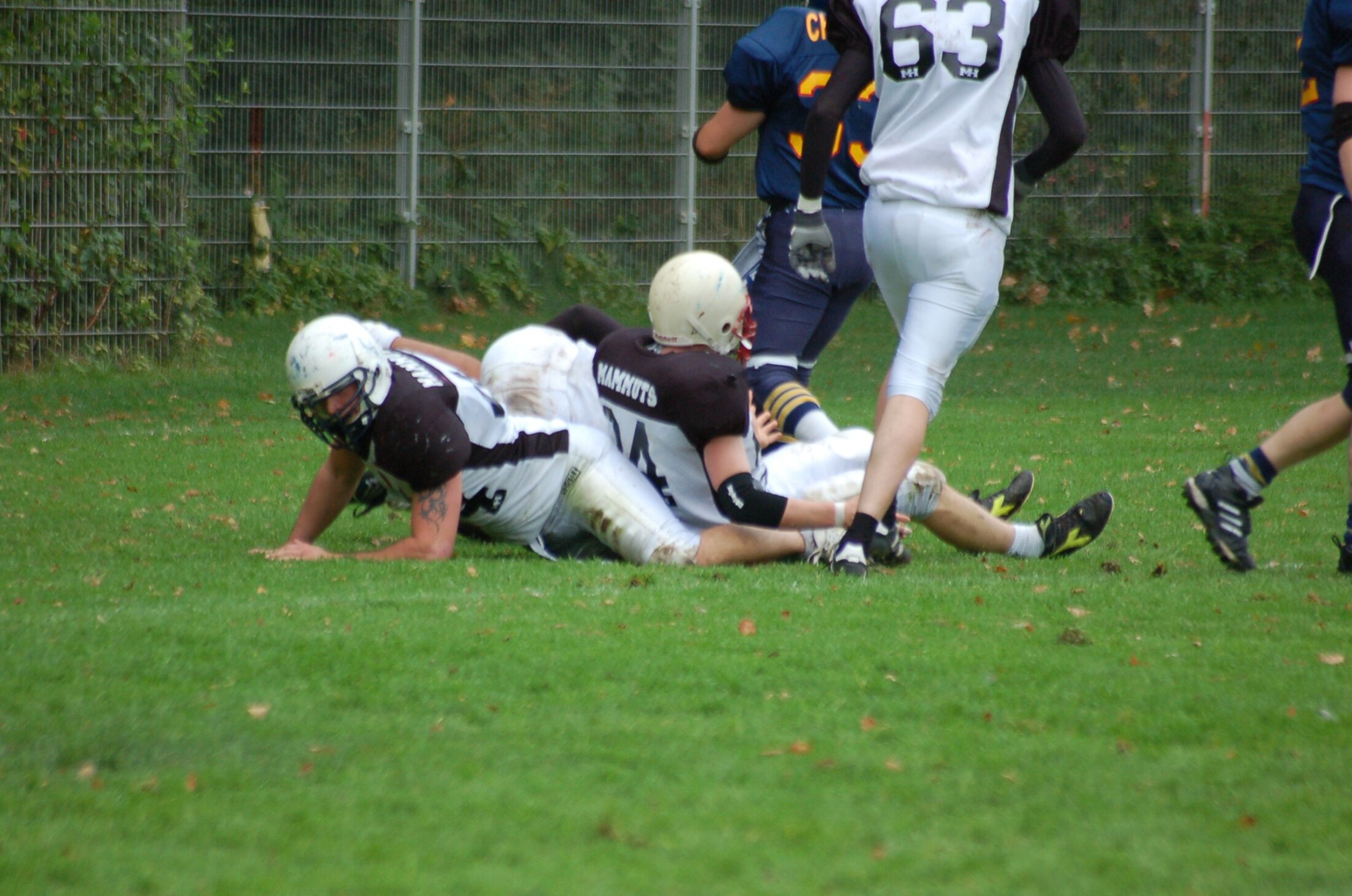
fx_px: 16868
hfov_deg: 4.6
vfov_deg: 3.0
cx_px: 676
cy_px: 448
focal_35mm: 450
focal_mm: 300
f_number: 5.6
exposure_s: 1/250
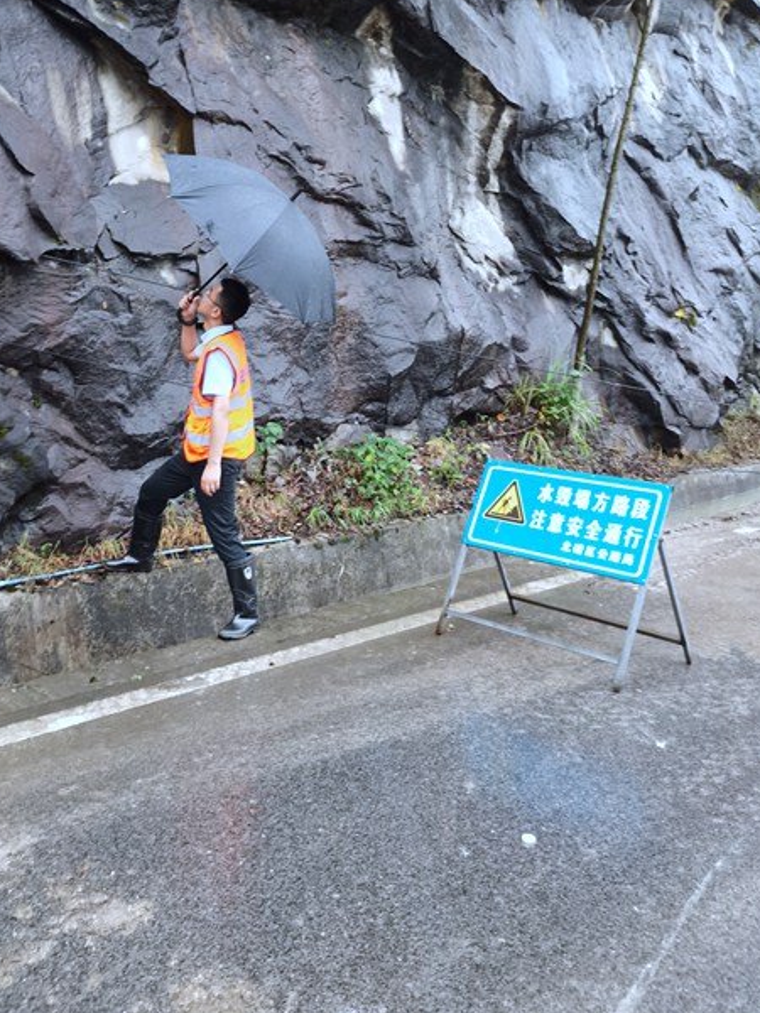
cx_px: 318
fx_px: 1054
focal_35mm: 36
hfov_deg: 39.5
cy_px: 380
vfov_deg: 50.8
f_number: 1.9
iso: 160
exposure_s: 1/50
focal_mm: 5.58
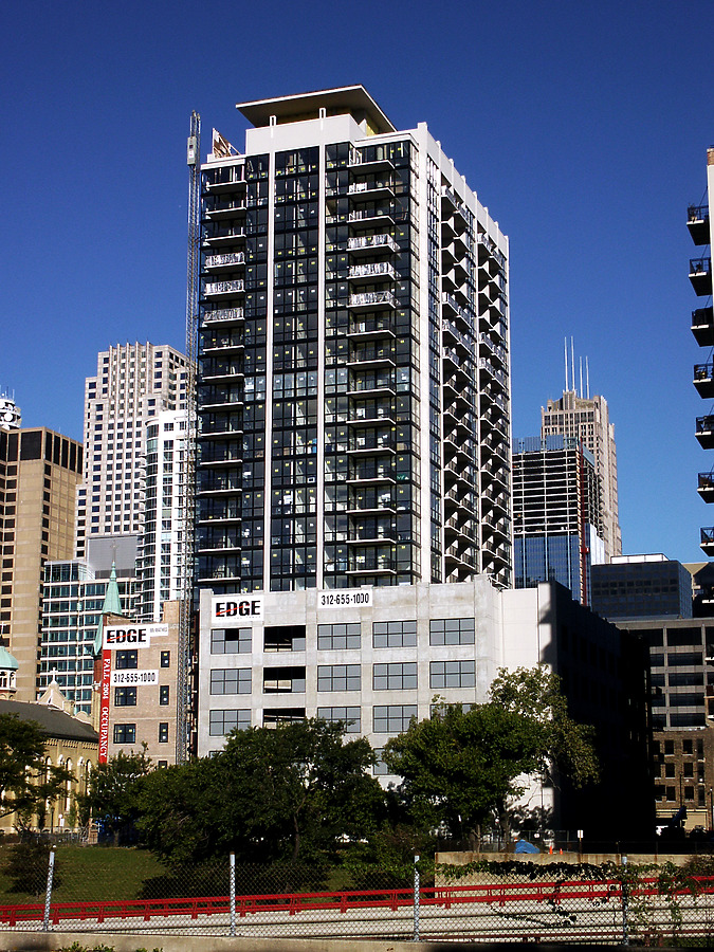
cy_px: 476
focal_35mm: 55
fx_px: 1513
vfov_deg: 34.9
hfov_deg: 26.6
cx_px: 357
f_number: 8
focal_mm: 11.46
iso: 64
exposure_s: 1/500
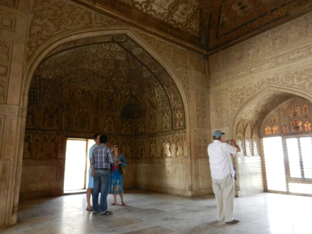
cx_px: 156
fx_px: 225
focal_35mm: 25
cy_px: 117
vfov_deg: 54.9
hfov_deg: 69.4
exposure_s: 1/100
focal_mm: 4.5
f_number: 3.5
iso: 640
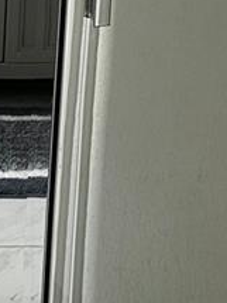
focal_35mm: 134
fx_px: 1173
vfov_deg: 13.5
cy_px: -202
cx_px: 255
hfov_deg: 10.9
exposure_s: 1/65
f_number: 1.78
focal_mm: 6.86
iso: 250
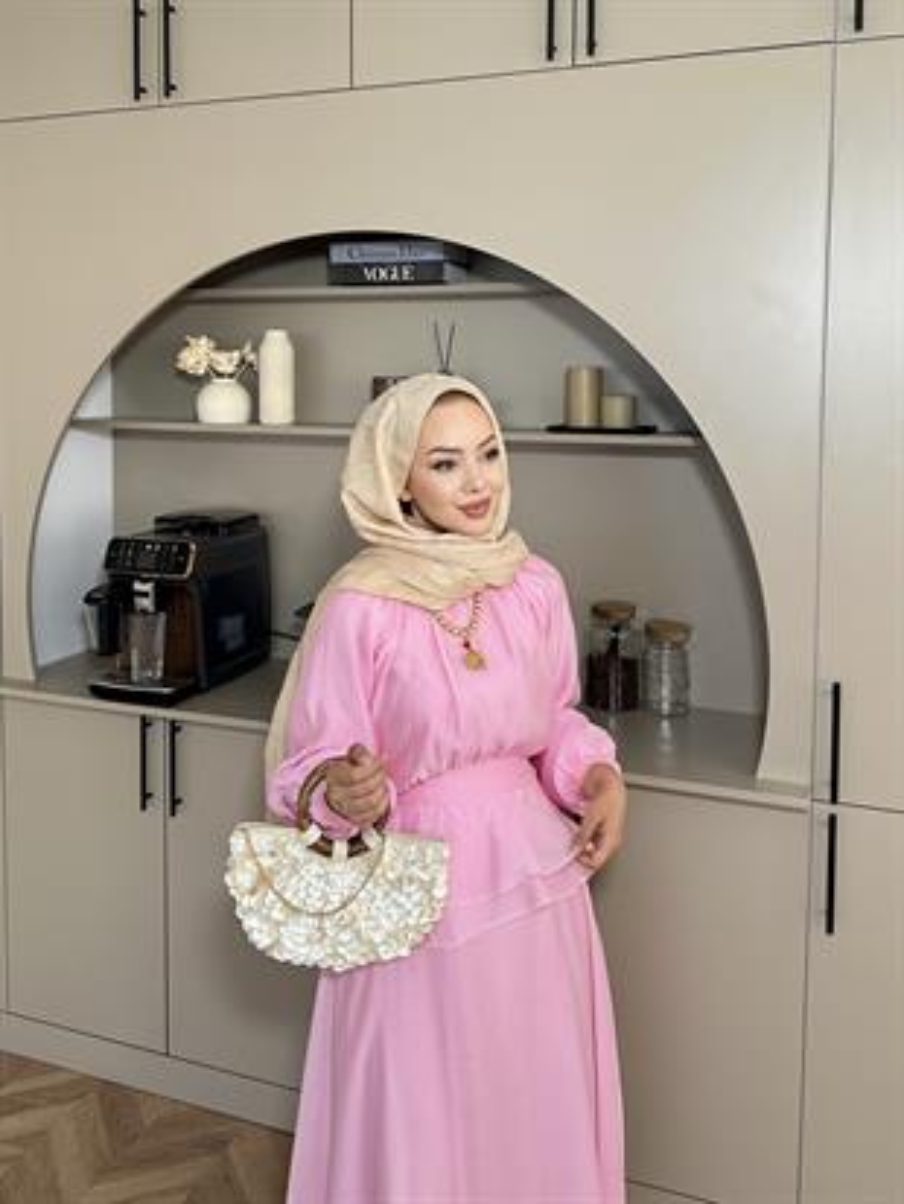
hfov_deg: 56.8
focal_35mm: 24
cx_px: 452
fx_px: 835
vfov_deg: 71.6
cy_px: 602
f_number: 1.78
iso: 160
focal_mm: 6.86
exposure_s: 1/121
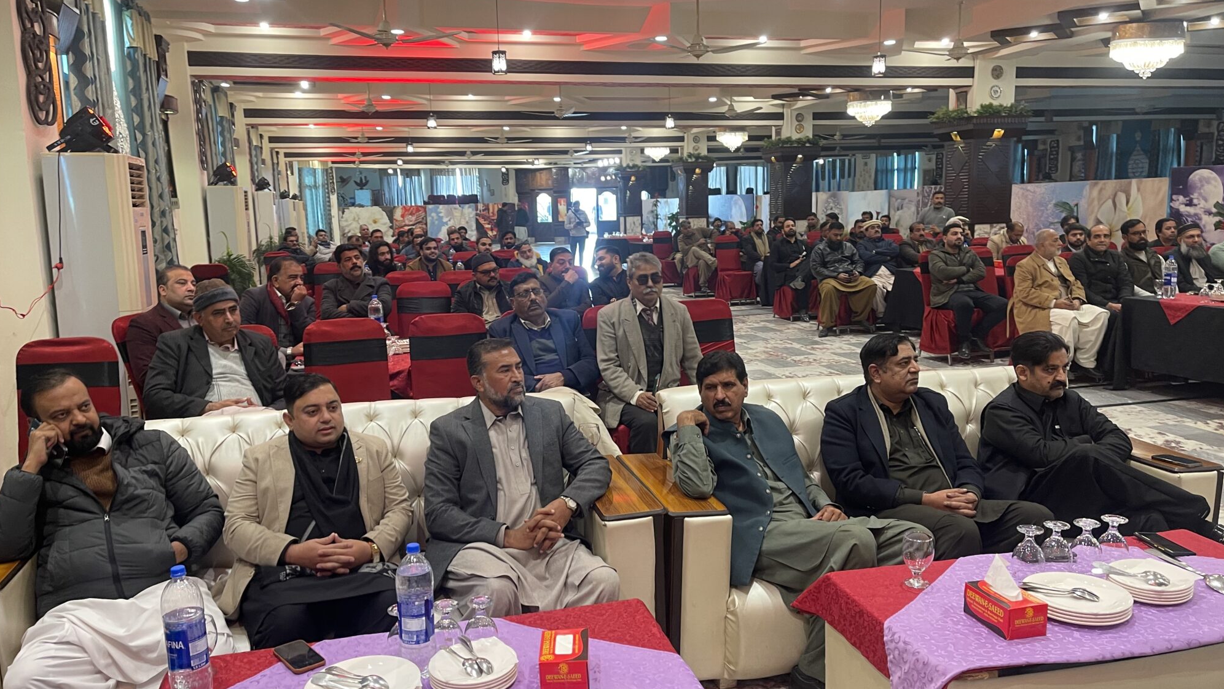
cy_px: 350
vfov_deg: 41.5
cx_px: 603
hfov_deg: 67.9
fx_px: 909
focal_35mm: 28
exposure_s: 1/50
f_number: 1.6
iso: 125
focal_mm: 5.1
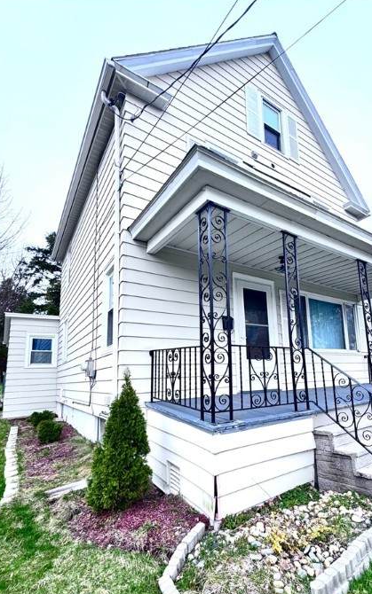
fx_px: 276
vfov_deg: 93.9
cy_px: 334
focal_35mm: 17
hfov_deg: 66.9
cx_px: 233
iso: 40
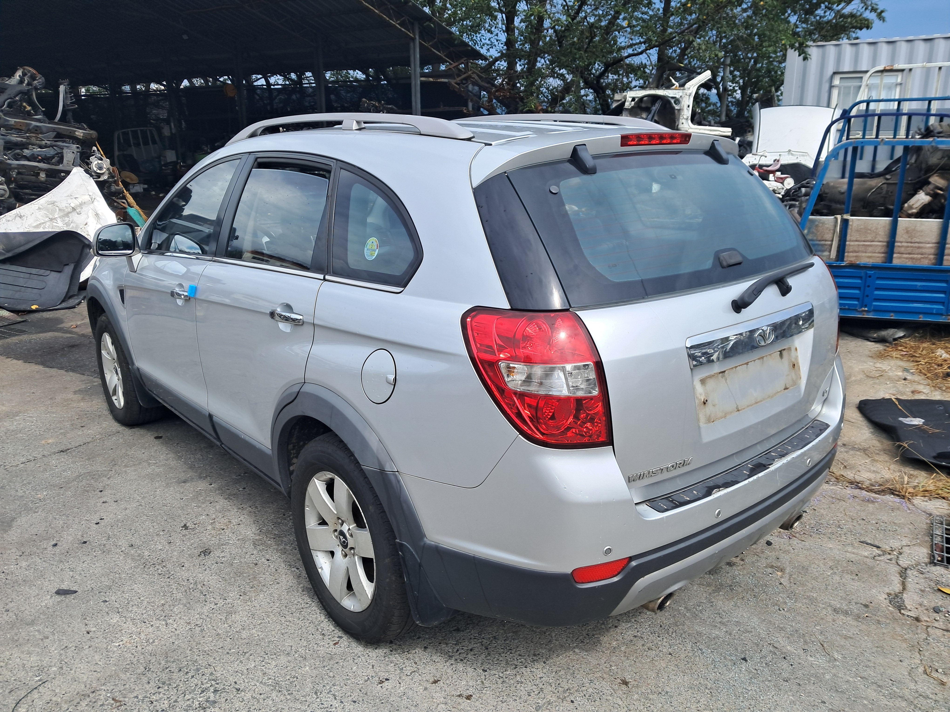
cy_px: 356
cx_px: 475
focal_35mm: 27
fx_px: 741
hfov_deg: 65.3
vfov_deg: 51.4
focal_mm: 4
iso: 50
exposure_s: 1/457
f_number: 1.8
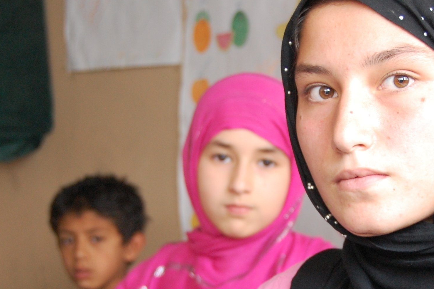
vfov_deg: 11.2
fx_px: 1470
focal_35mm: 122
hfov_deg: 16.8
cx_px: 266
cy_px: 234
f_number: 5
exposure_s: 1/13
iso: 800
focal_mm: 40
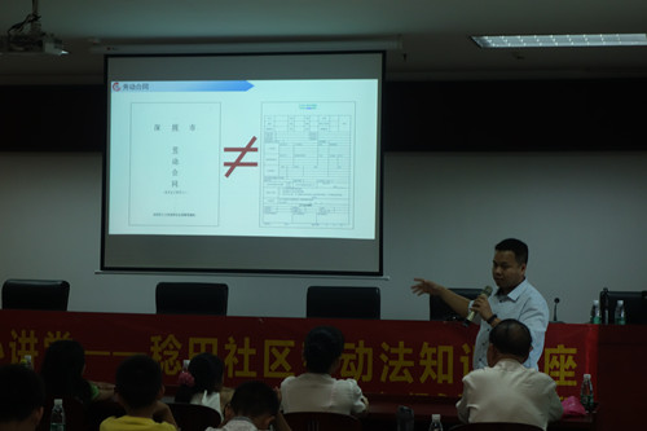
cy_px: 216
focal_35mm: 88
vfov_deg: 15.5
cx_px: 324
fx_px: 1581
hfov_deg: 23.1
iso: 500
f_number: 4.5
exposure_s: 1/100
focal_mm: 32.85
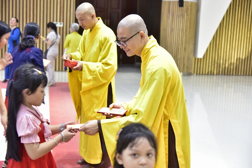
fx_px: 385
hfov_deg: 36.2
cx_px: 126
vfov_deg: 24.6
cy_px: 84
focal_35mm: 55
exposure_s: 1/60
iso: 1600
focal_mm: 55
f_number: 4
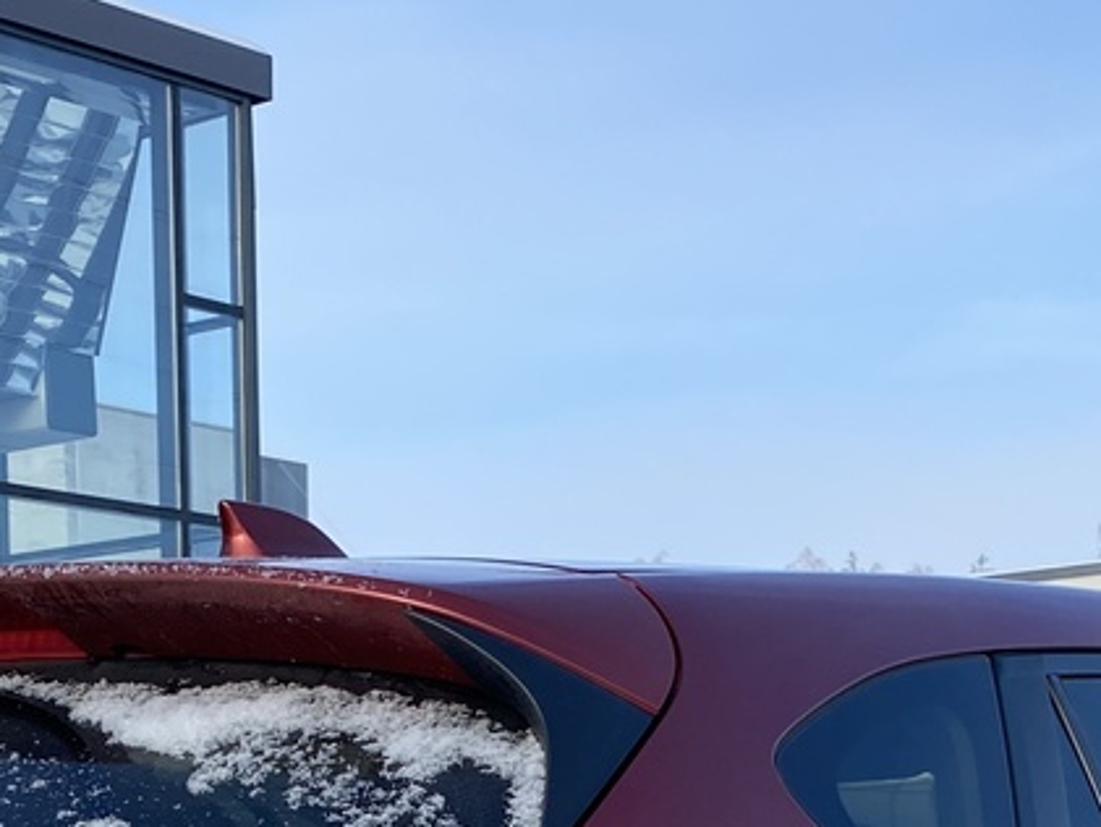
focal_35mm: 89
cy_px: 1199
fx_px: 2832
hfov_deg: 22.0
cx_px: 494
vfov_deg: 15.5
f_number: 1.8
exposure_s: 1/1395
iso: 32
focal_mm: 4.25
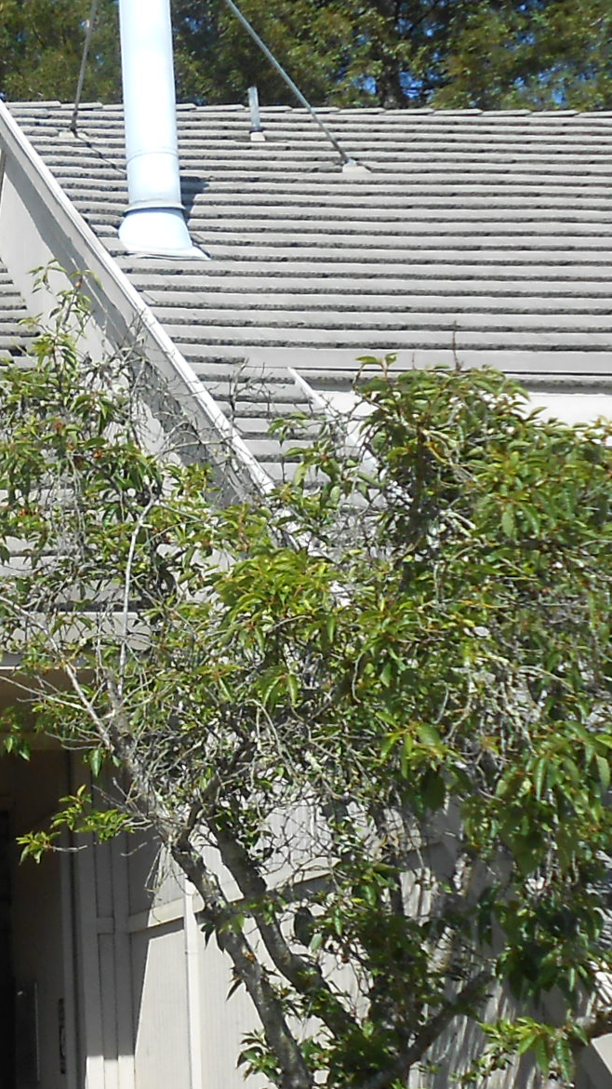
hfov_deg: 14.4
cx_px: -274
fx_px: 2279
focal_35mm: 79
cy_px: 579
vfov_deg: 26.8
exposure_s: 1/640
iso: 80
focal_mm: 4.6
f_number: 3.5
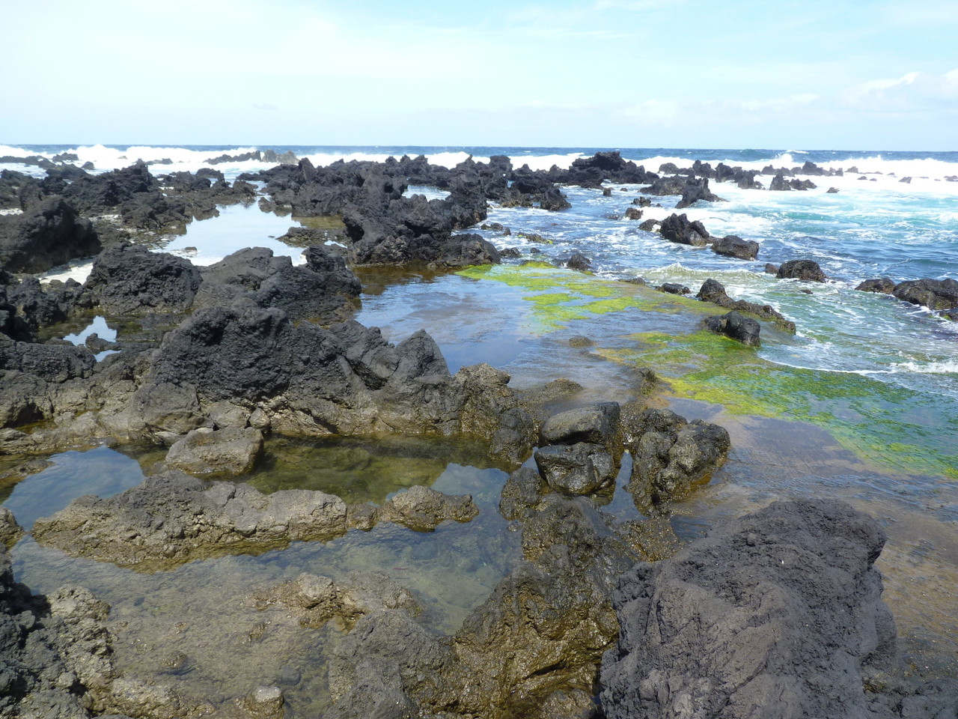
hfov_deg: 65.3
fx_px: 747
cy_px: 360
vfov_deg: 51.4
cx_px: 479
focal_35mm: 27
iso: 80
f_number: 2.8
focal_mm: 4.8
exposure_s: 1/500
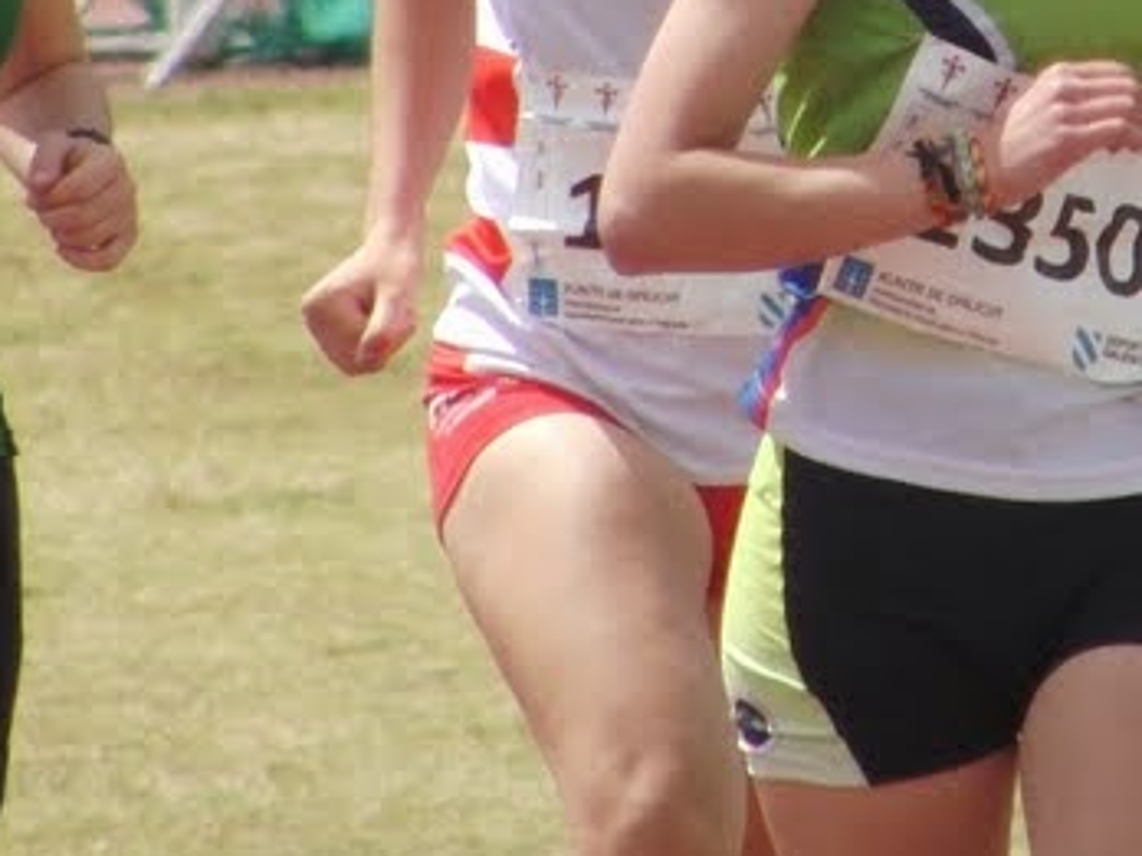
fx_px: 50476
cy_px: -121
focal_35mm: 1530
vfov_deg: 1.0
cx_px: 984
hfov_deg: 1.3
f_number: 4.5
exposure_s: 1/800
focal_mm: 92
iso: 100
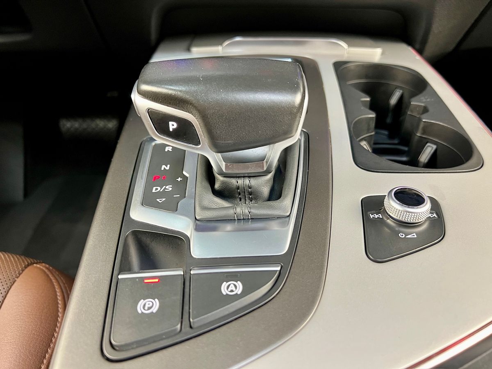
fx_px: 370
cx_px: 246
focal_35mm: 26
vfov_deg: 53.1
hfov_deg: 67.3
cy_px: 184
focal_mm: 5.7
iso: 500
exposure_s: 1/50
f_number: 1.5
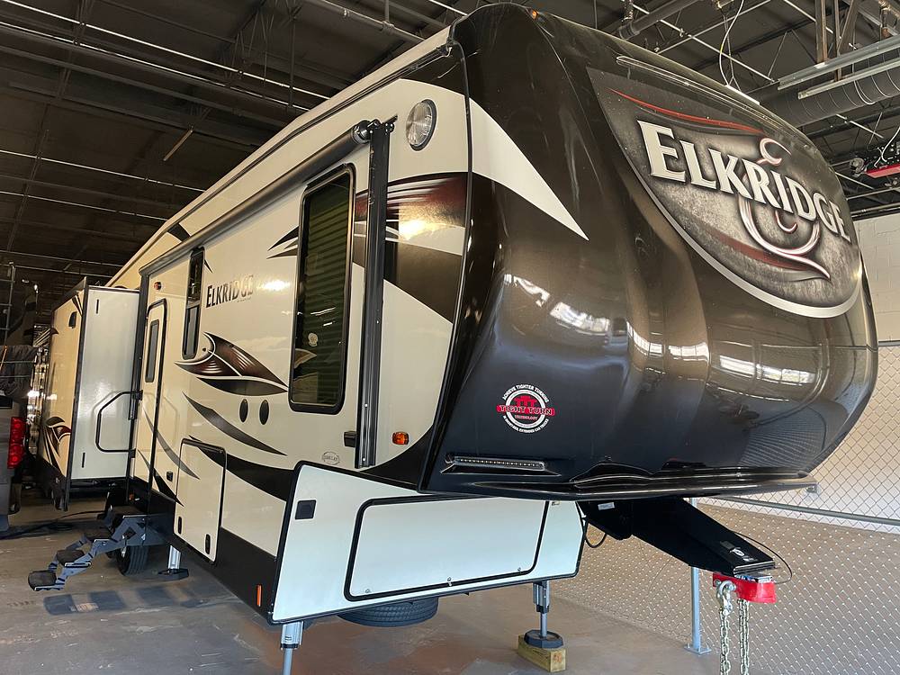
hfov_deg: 67.3
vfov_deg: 53.1
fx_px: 676
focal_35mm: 26
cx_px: 450
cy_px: 338
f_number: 1.6
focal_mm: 4.2
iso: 160
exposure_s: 1/60
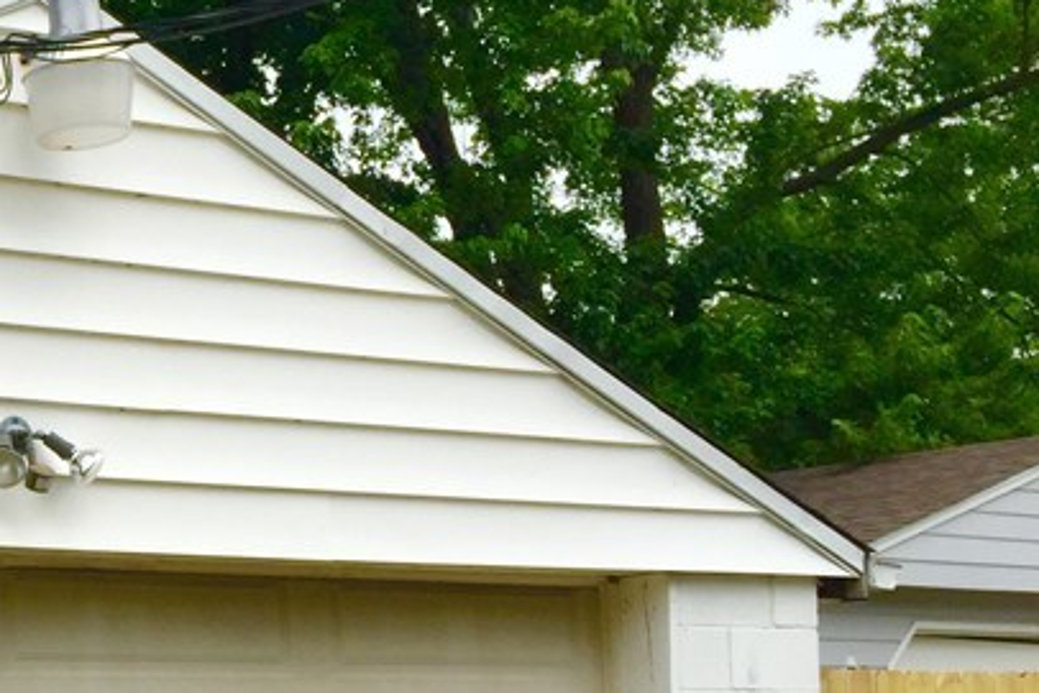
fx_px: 2194
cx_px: -248
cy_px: 621
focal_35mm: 76
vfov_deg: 17.7
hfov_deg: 23.9
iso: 32
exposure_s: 1/1582
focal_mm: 4.15
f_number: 2.2
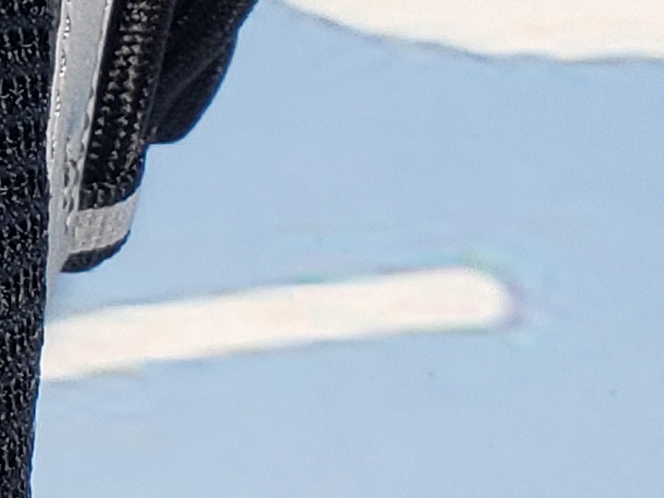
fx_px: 3816
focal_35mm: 199
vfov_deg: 7.4
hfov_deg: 8.1
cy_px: -135
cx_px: -1513
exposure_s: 1/121
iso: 50
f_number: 2.4
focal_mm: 4.3
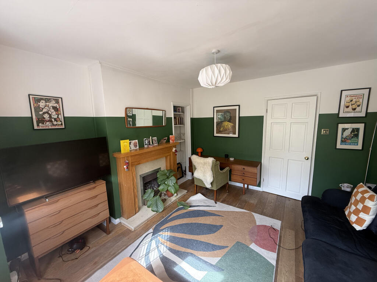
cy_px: 141
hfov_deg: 102.1
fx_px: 152
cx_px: 188
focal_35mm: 14
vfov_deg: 85.7
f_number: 2.2
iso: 100
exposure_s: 1/99
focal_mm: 2.22
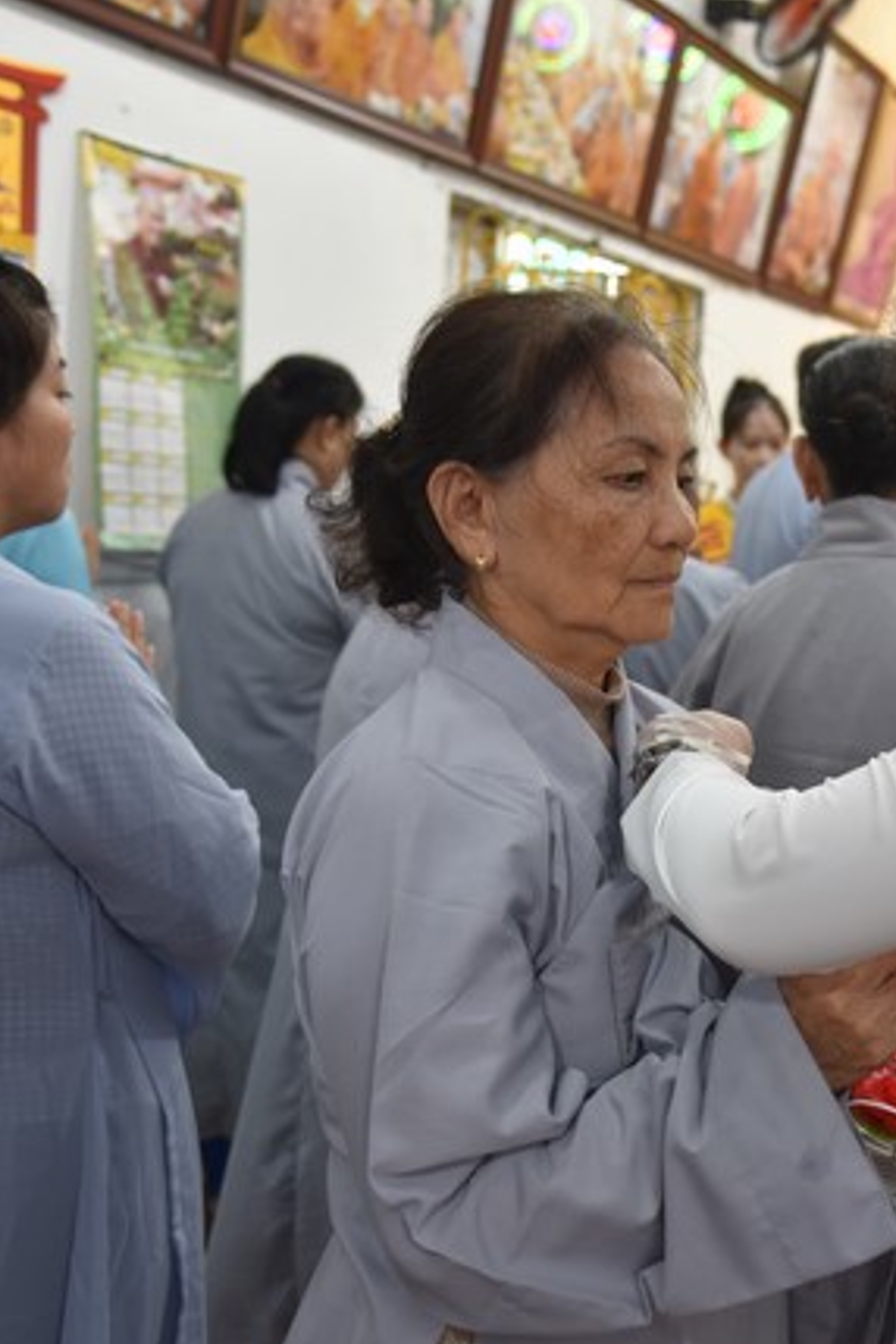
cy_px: 667
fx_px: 1755
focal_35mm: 47
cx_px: 818
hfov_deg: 27.5
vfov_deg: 41.9
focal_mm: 31
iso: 500
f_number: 4
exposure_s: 1/60
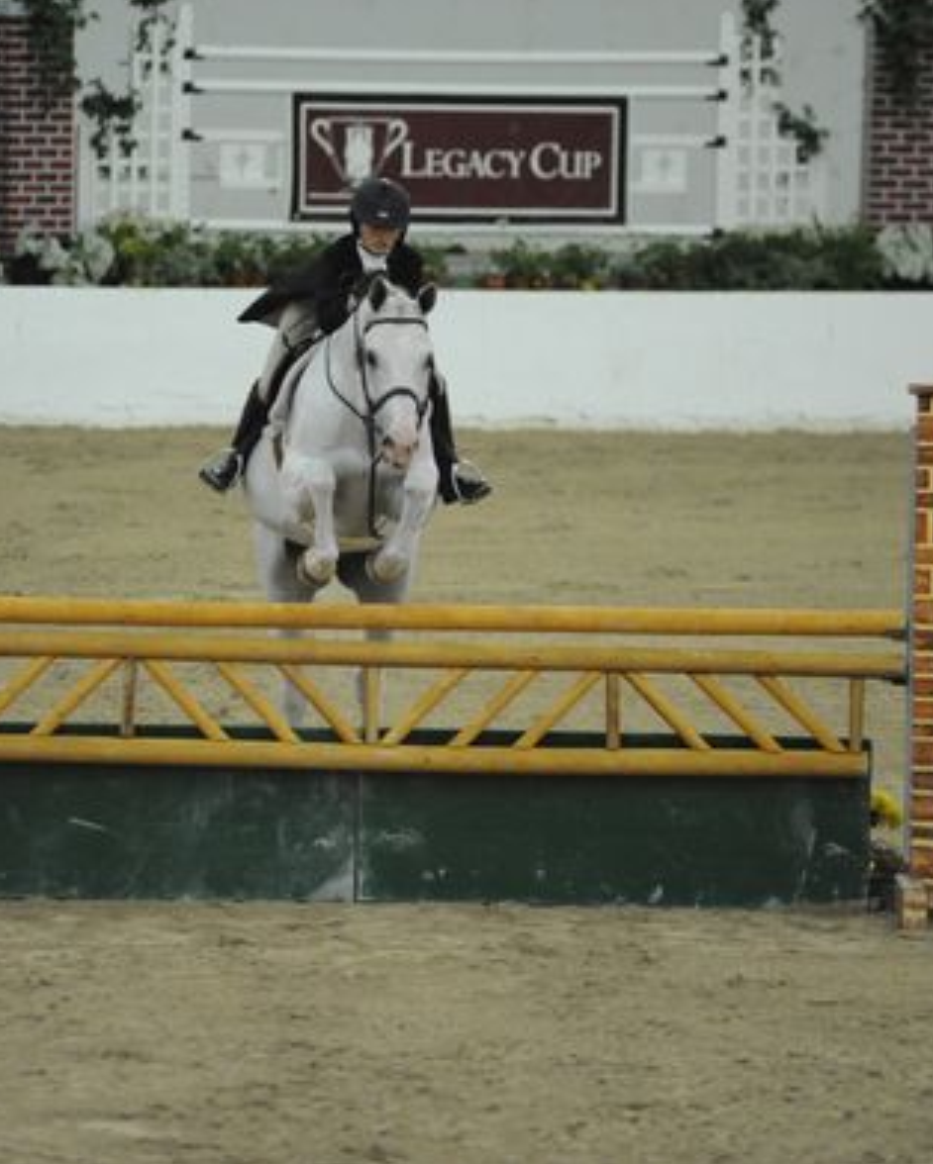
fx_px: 10554
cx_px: 363
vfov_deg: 6.3
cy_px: 552
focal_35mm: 306
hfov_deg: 5.1
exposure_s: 1/400
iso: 6400
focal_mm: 200
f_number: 2.8
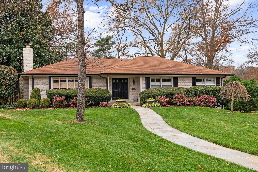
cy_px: 86
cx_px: 129
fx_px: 251
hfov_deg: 54.4
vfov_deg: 37.9
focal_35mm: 35
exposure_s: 1/125
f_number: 5.6
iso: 200
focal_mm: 35
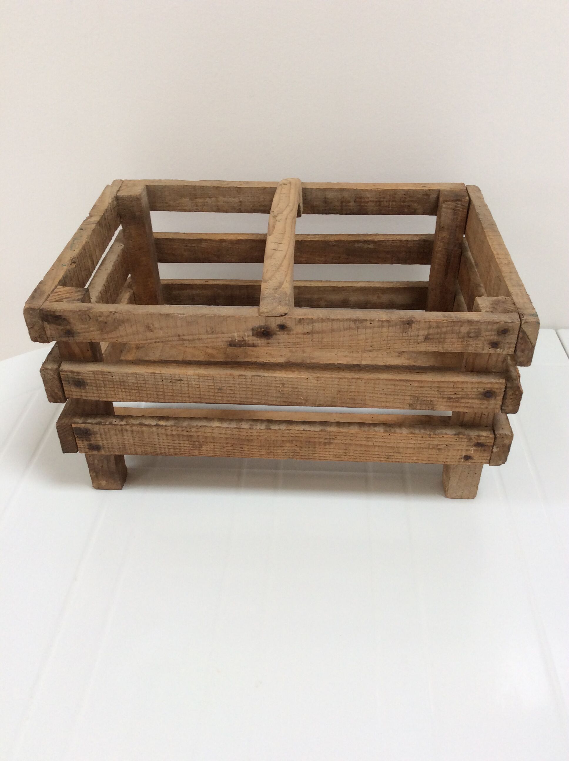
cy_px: 380
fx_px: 703
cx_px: 284
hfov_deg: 44.1
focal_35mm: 32
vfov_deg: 56.9
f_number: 2.4
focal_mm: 3.3
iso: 40
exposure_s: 1/50
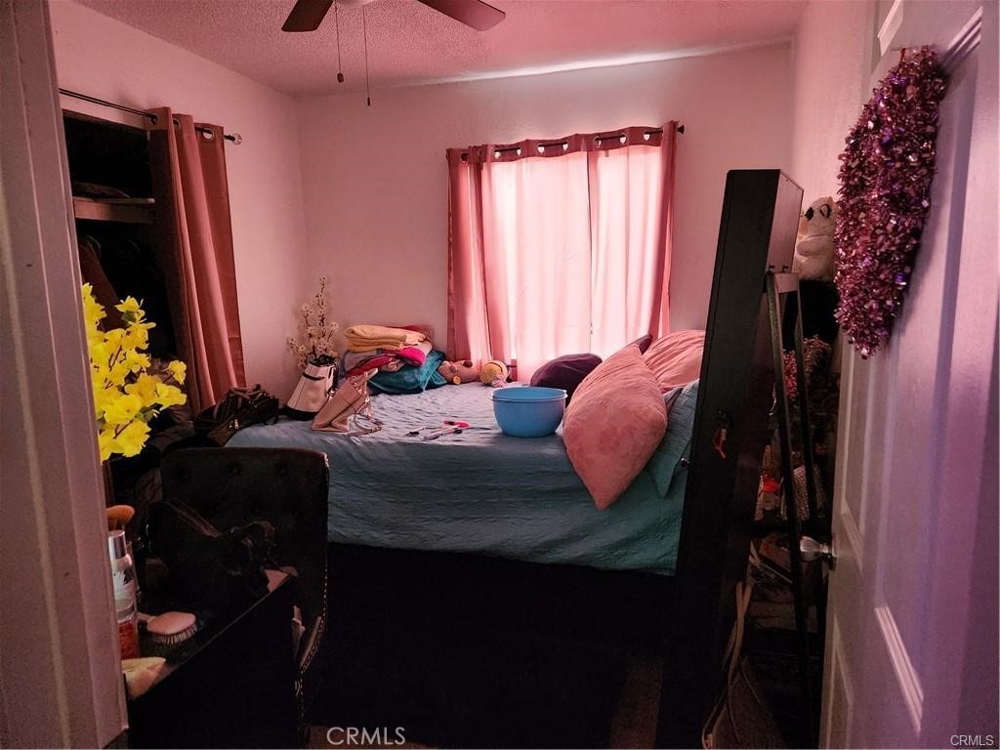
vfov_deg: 58.9
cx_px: 500
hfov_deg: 73.9
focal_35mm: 23
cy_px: 375
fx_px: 664
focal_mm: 5.4
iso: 1000
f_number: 1.8
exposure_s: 1/120
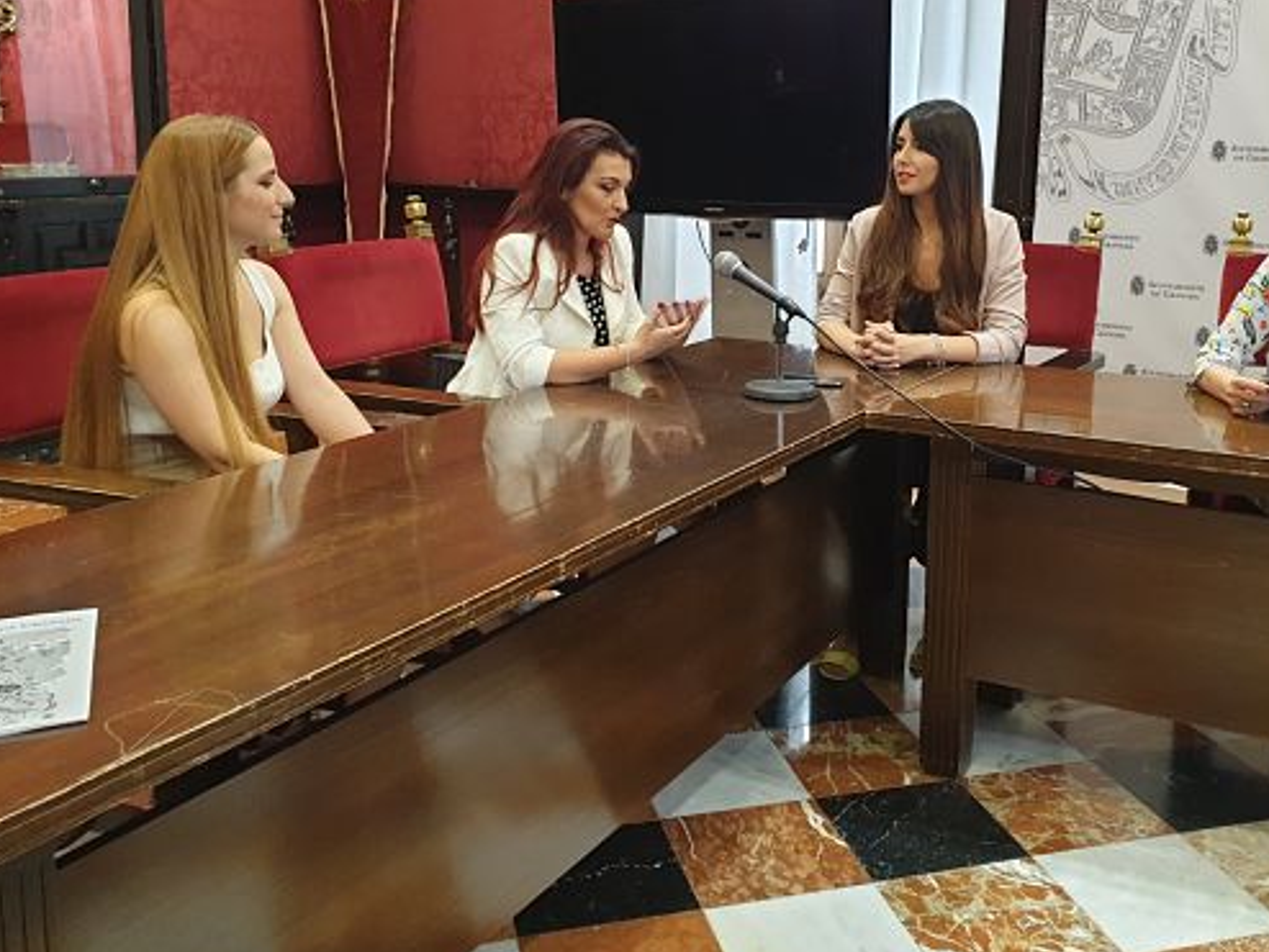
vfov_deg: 40.4
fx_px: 1284
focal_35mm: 35
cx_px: 715
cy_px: 345
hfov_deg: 52.5
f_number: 2.4
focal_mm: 4.3
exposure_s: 1/50
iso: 320
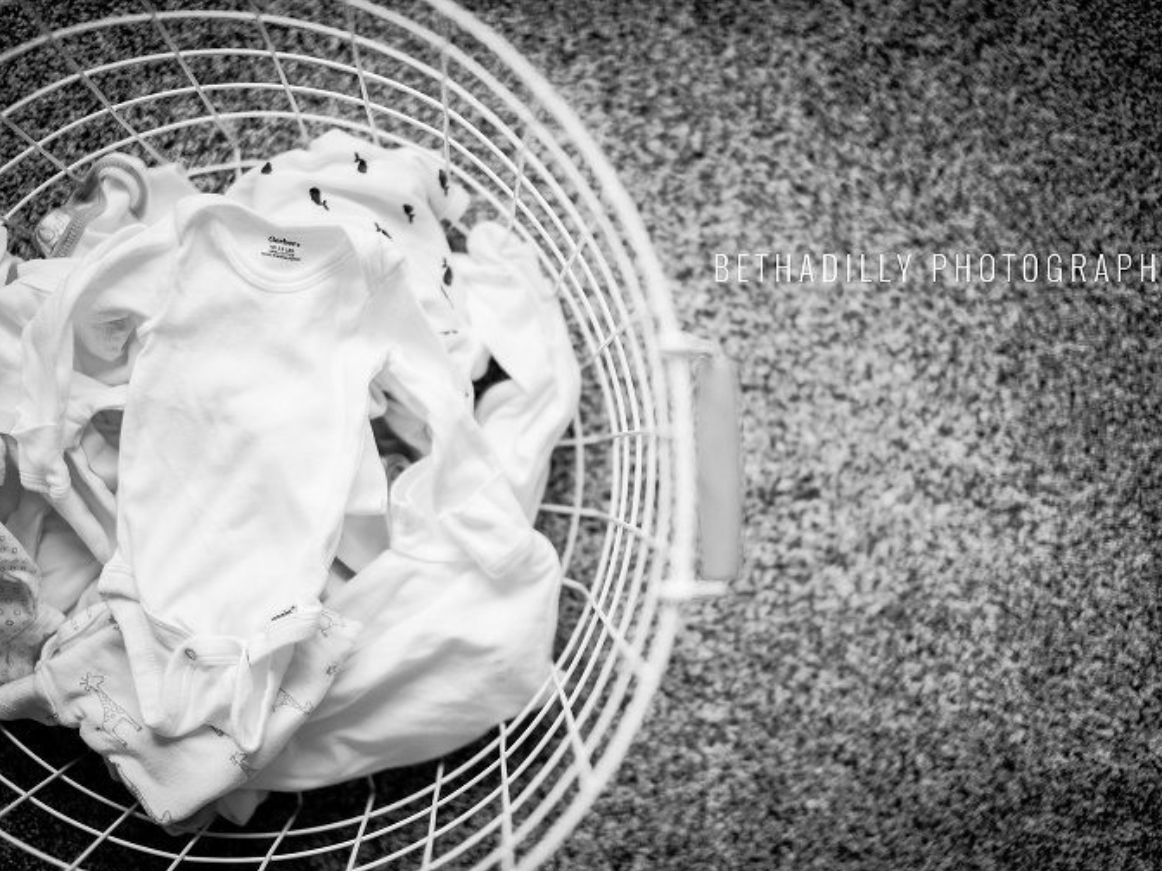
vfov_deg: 26.6
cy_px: 440
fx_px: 1846
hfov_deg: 34.9
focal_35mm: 55
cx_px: 583
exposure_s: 1/160
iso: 1000
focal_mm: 50
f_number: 1.4
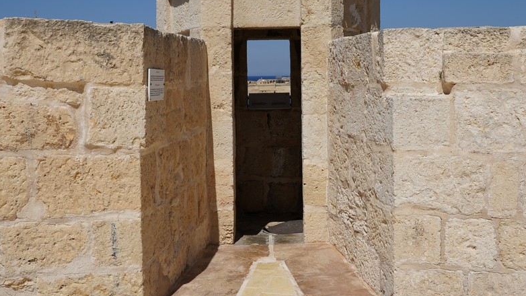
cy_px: 106
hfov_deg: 45.5
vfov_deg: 26.4
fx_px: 628
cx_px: 267
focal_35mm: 45
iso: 100
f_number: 8
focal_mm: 28
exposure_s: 1/800
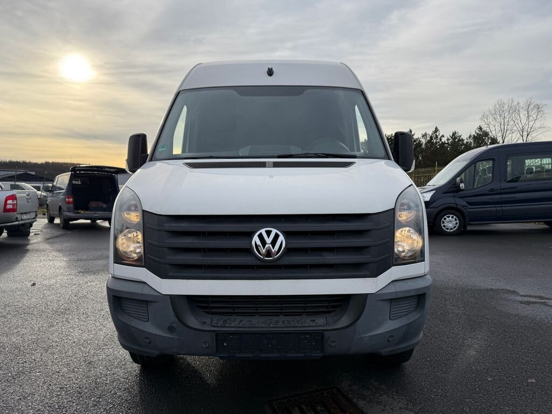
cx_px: 276
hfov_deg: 71.6
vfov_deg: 56.8
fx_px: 383
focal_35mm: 24
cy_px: 207
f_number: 1.78
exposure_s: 1/2703
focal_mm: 6.76
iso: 80
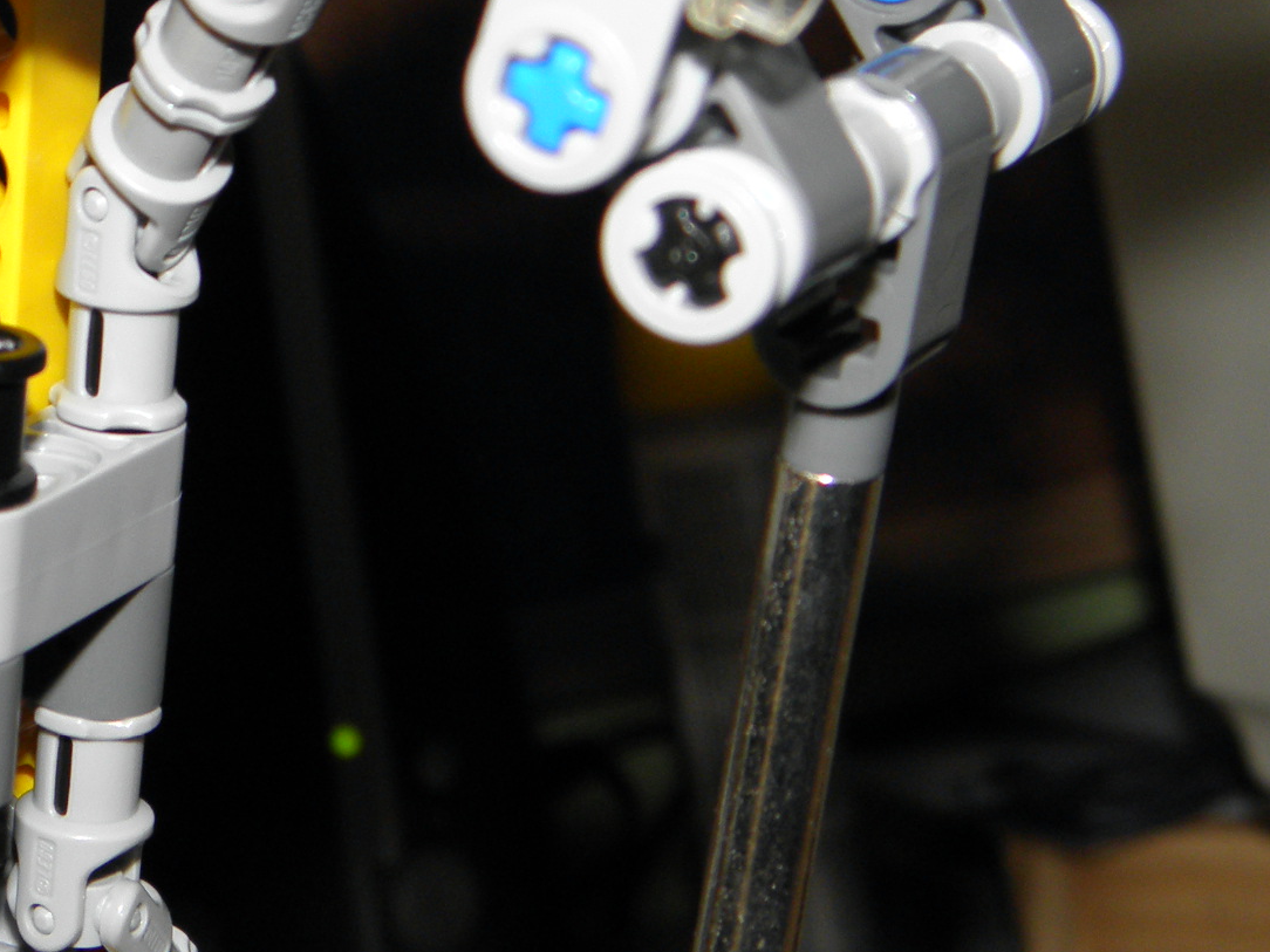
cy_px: 454
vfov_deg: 13.3
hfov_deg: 17.5
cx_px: 173
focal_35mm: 111
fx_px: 4072
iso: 100
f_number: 3.9
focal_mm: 8.6
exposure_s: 1/100
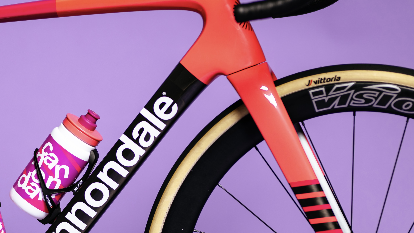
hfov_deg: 8.8
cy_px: 194
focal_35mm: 245
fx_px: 2690
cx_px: 67
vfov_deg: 5.0
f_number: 1.2
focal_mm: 85
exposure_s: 1/320
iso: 64
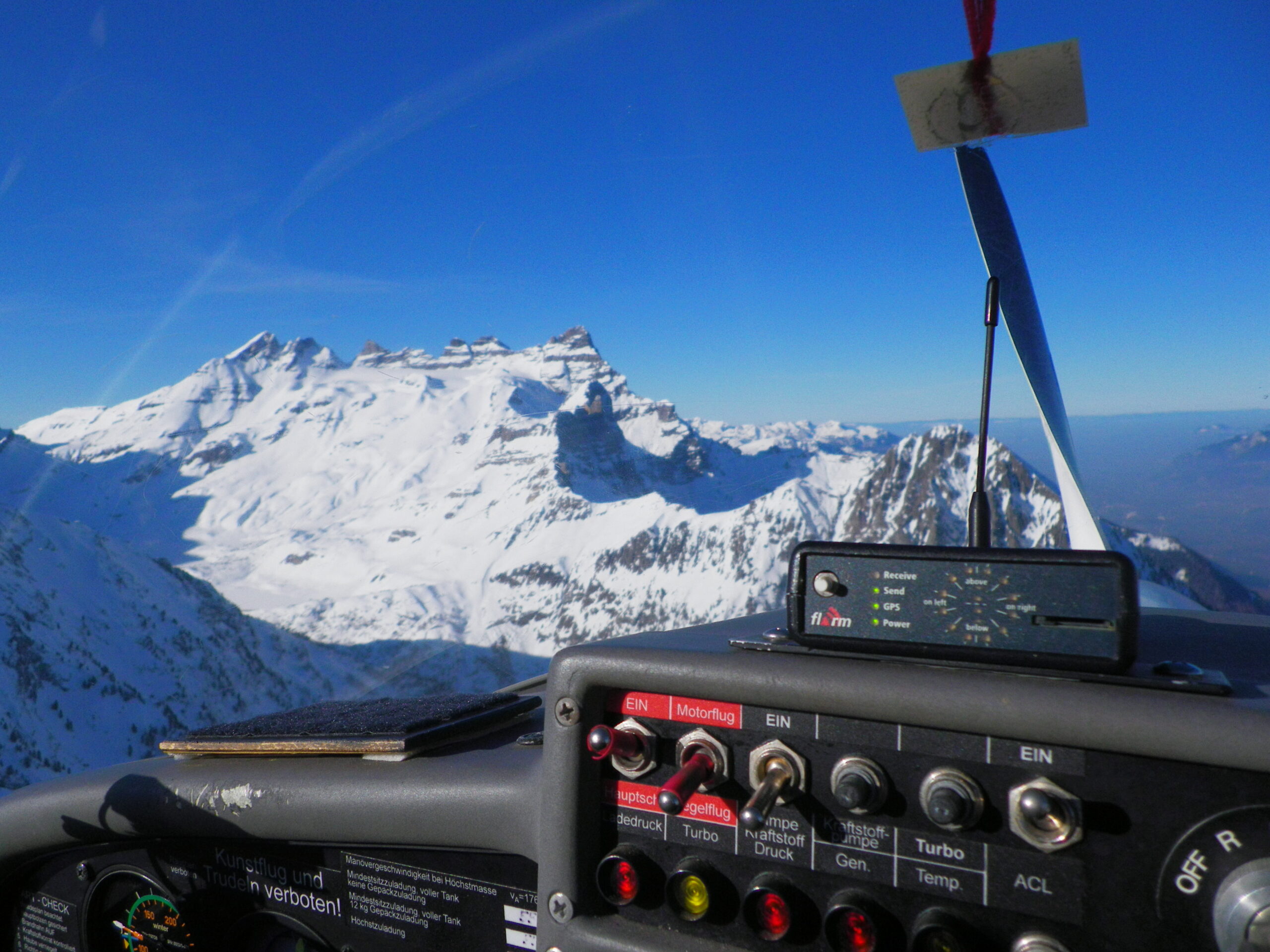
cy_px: 476
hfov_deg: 63.4
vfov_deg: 49.7
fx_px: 1027
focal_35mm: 28
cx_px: 635
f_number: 7
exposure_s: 1/800
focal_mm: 4.9
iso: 125
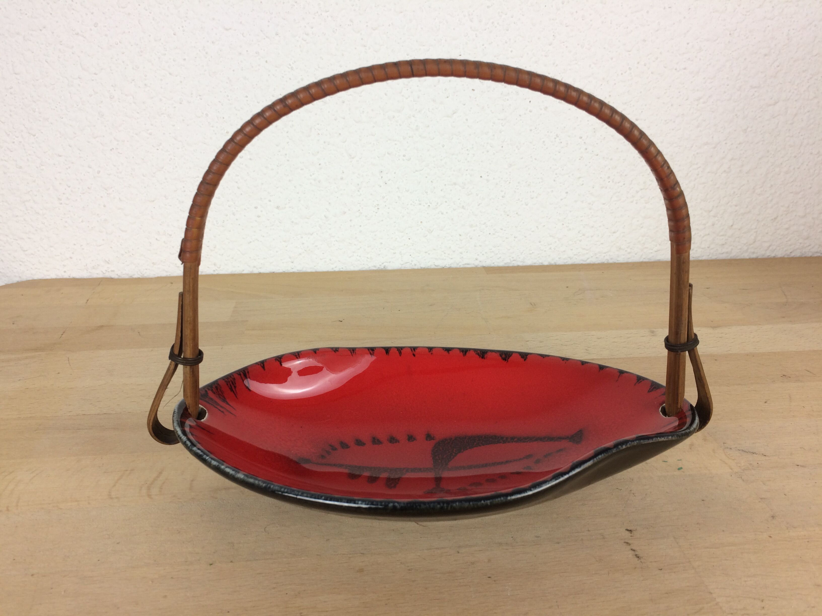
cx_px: 411
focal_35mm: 29
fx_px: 689
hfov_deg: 61.7
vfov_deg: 48.2
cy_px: 308
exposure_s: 1/50
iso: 32
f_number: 2.2
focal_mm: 4.15
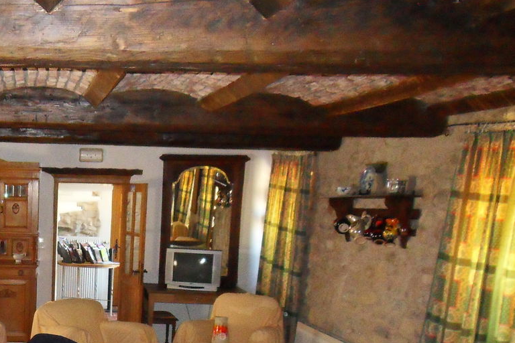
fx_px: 744
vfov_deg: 24.8
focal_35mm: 52
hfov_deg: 35.8
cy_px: 340
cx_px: 50
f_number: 3.3
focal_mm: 4.2
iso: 480
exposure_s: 1/30
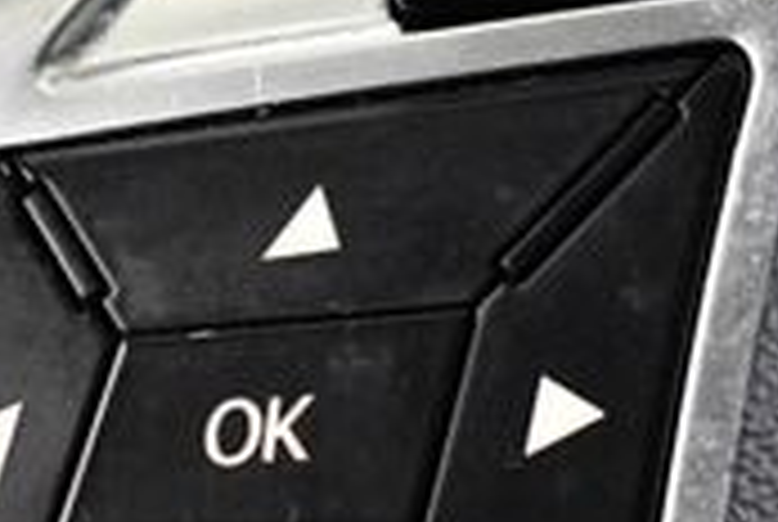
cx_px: 99
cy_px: 392
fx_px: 4156
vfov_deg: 7.2
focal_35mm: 192
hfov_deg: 10.6
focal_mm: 26
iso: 2800
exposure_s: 1/125
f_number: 4
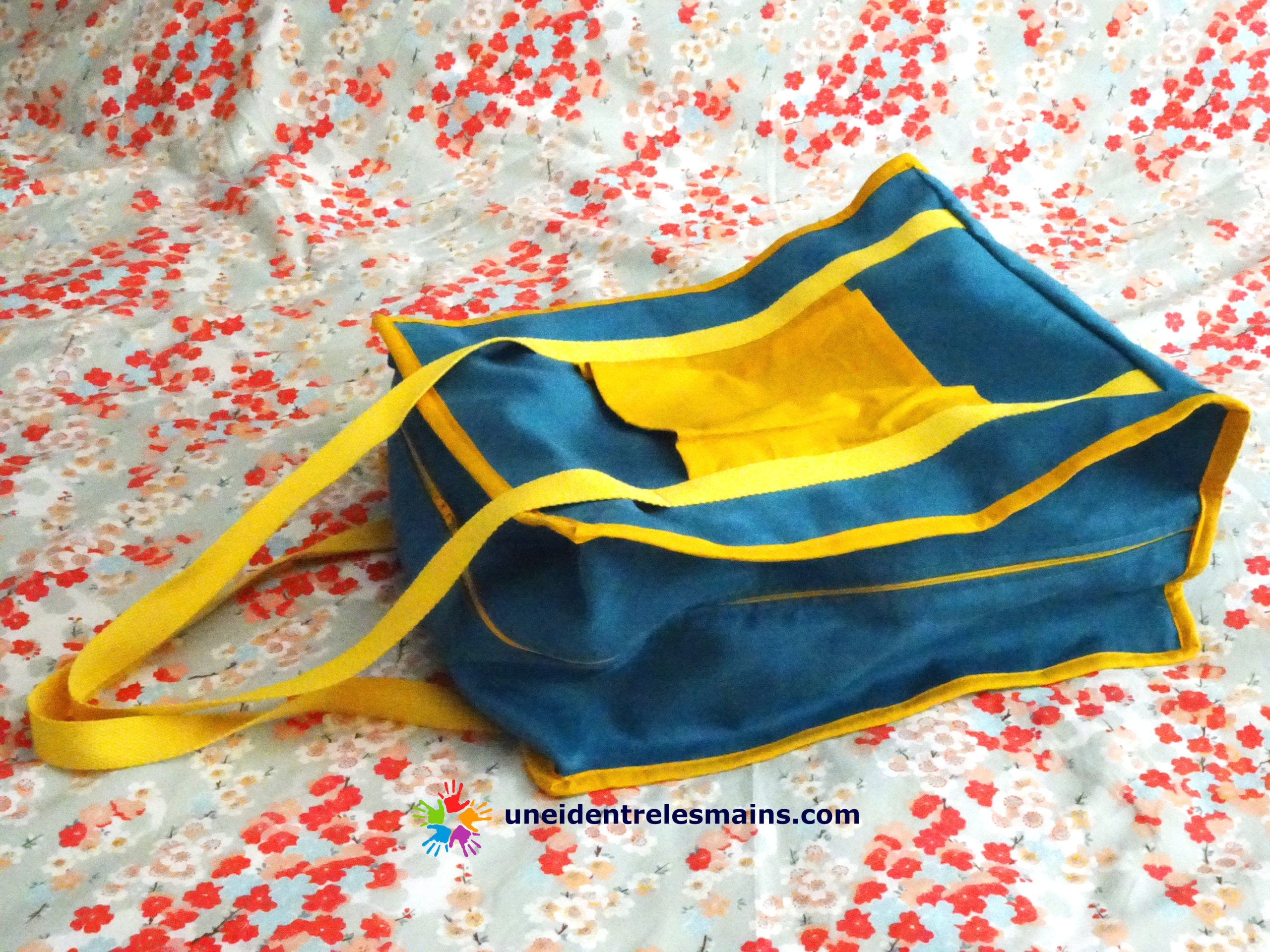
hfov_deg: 41.2
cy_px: 476
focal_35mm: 46
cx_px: 635
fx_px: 1688
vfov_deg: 31.5
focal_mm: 7.87
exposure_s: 1/30
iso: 3200
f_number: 8
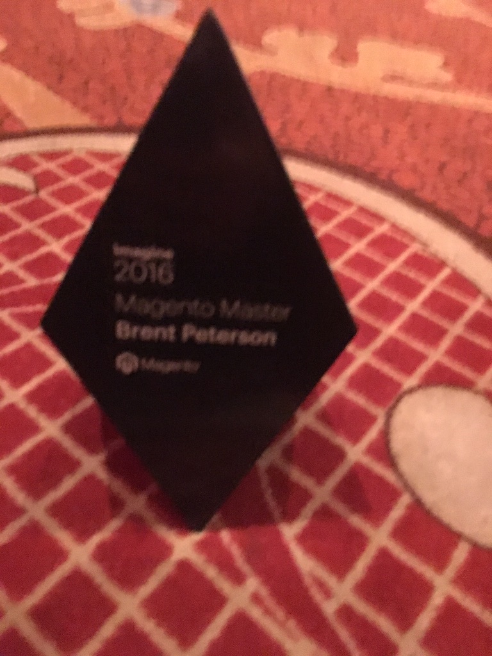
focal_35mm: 29
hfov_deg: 48.2
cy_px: 328
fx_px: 550
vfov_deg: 61.7
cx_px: 246
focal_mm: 4.15
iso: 1600
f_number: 2.2
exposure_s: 1/15
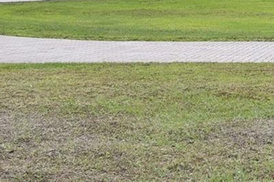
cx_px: 458
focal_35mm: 119
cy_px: -45
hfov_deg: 15.3
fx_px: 905
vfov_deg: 11.2
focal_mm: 30
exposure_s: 1/800
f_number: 8
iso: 400
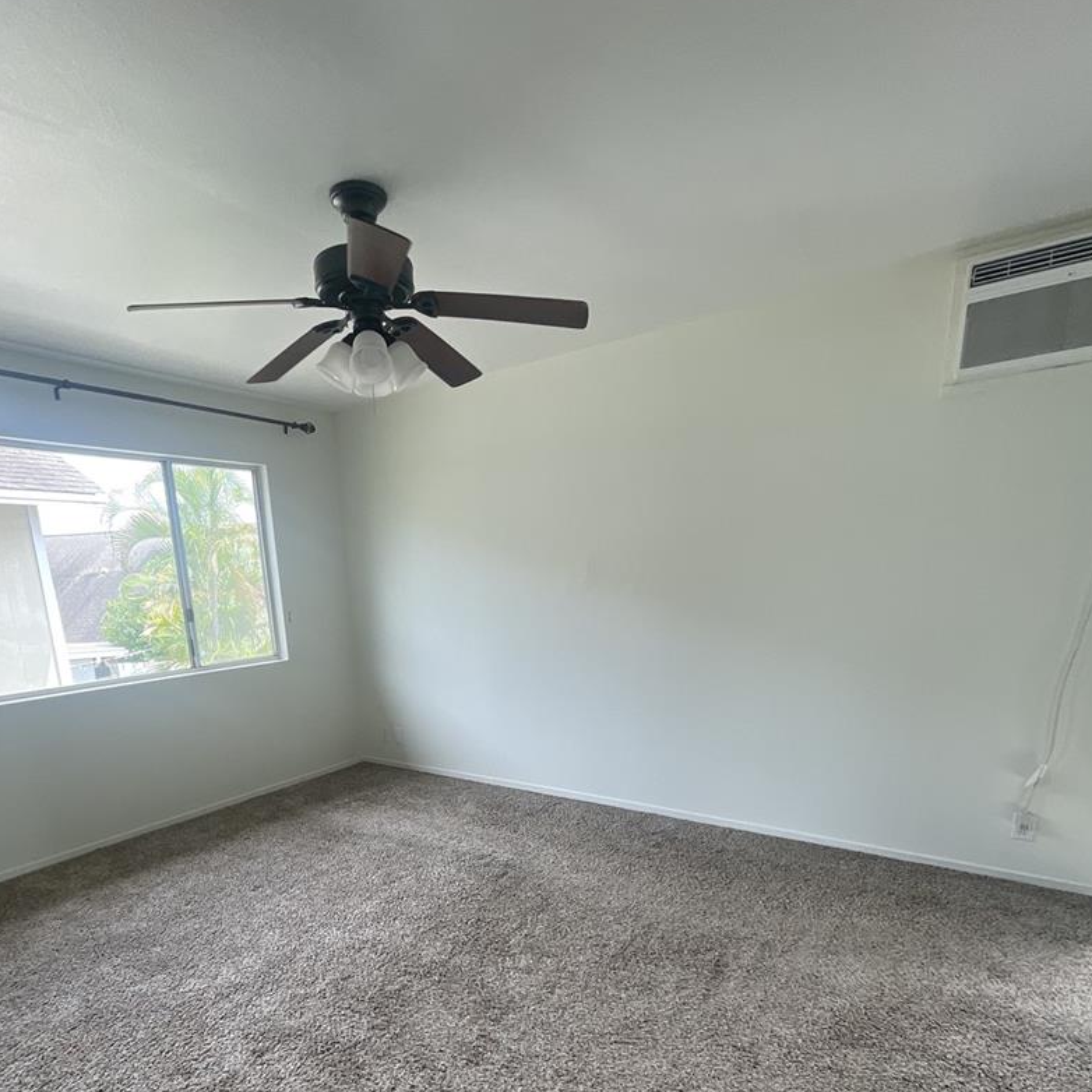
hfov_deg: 77.4
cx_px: 489
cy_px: 751
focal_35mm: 19
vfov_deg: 74.6
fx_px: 678
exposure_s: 1/99
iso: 50
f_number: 2.4
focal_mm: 1.54
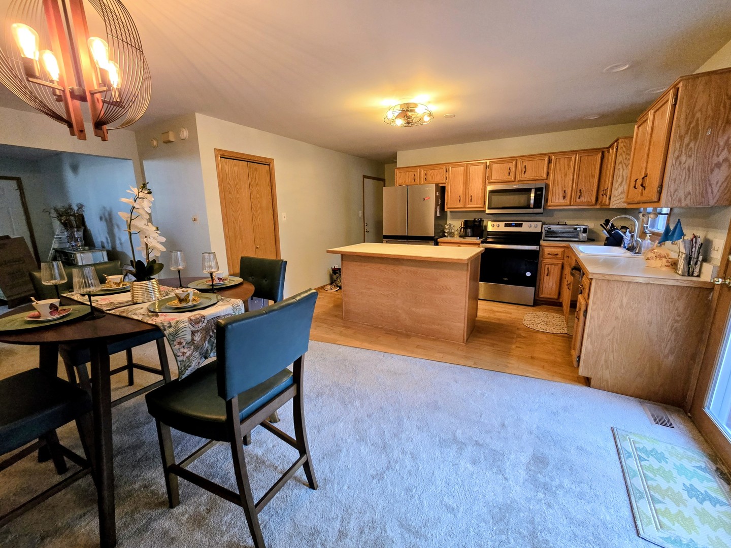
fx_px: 275
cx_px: 366
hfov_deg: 106.2
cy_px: 274
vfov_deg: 89.9
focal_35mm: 13
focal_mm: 2.2
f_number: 2.2
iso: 500
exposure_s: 1/60
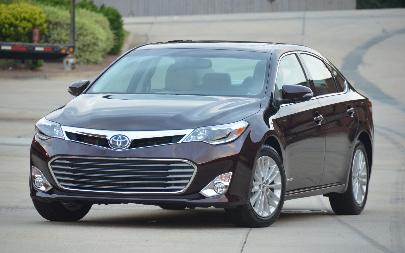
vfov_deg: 4.3
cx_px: 202
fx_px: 3377
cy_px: 120
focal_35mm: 306
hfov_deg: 6.9
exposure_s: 1/250
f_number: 5.6
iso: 1600
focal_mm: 200
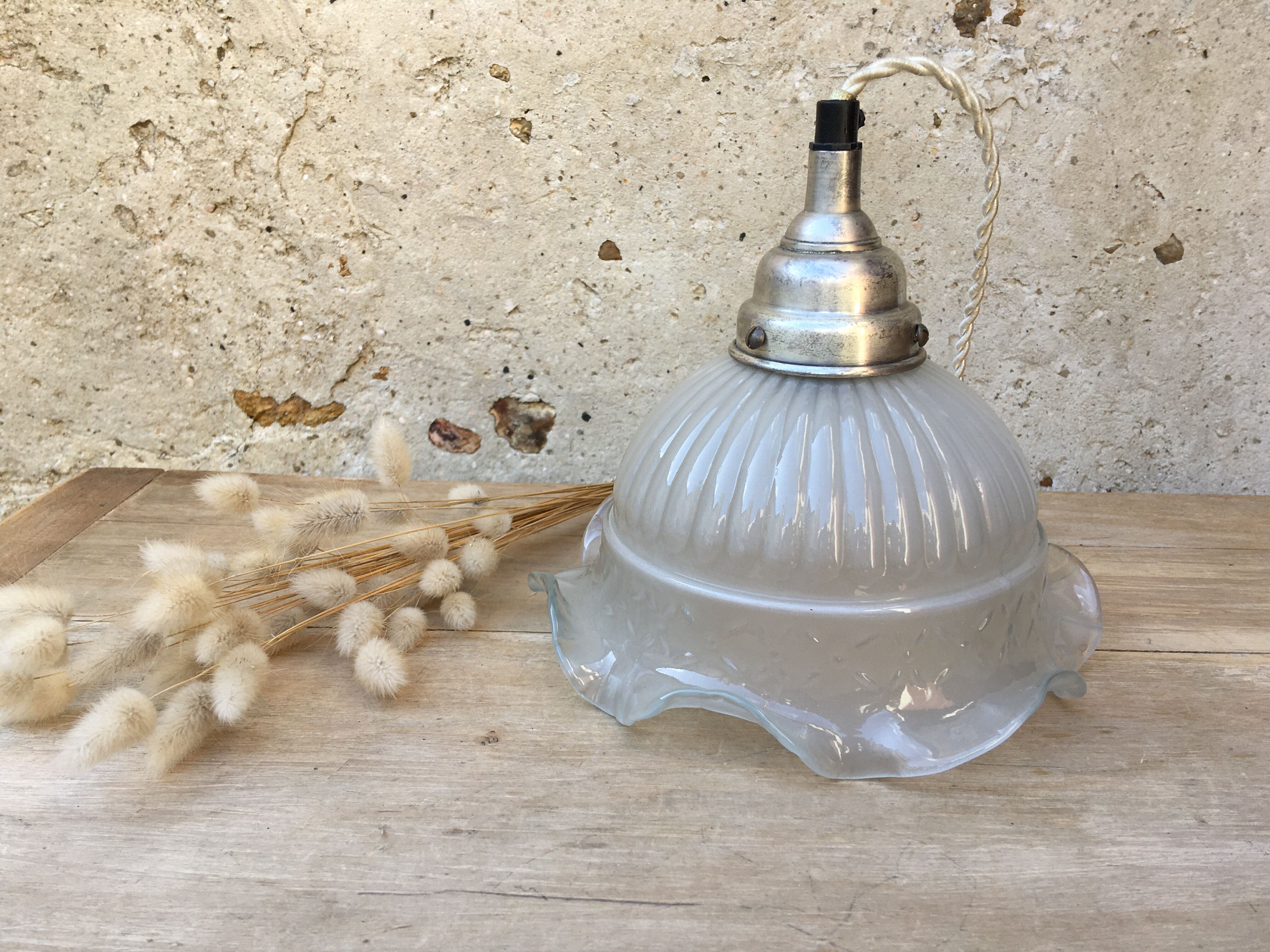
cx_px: 635
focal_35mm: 29
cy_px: 476
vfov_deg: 48.2
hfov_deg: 61.7
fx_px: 1064
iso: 25
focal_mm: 4.15
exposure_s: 1/184
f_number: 2.2
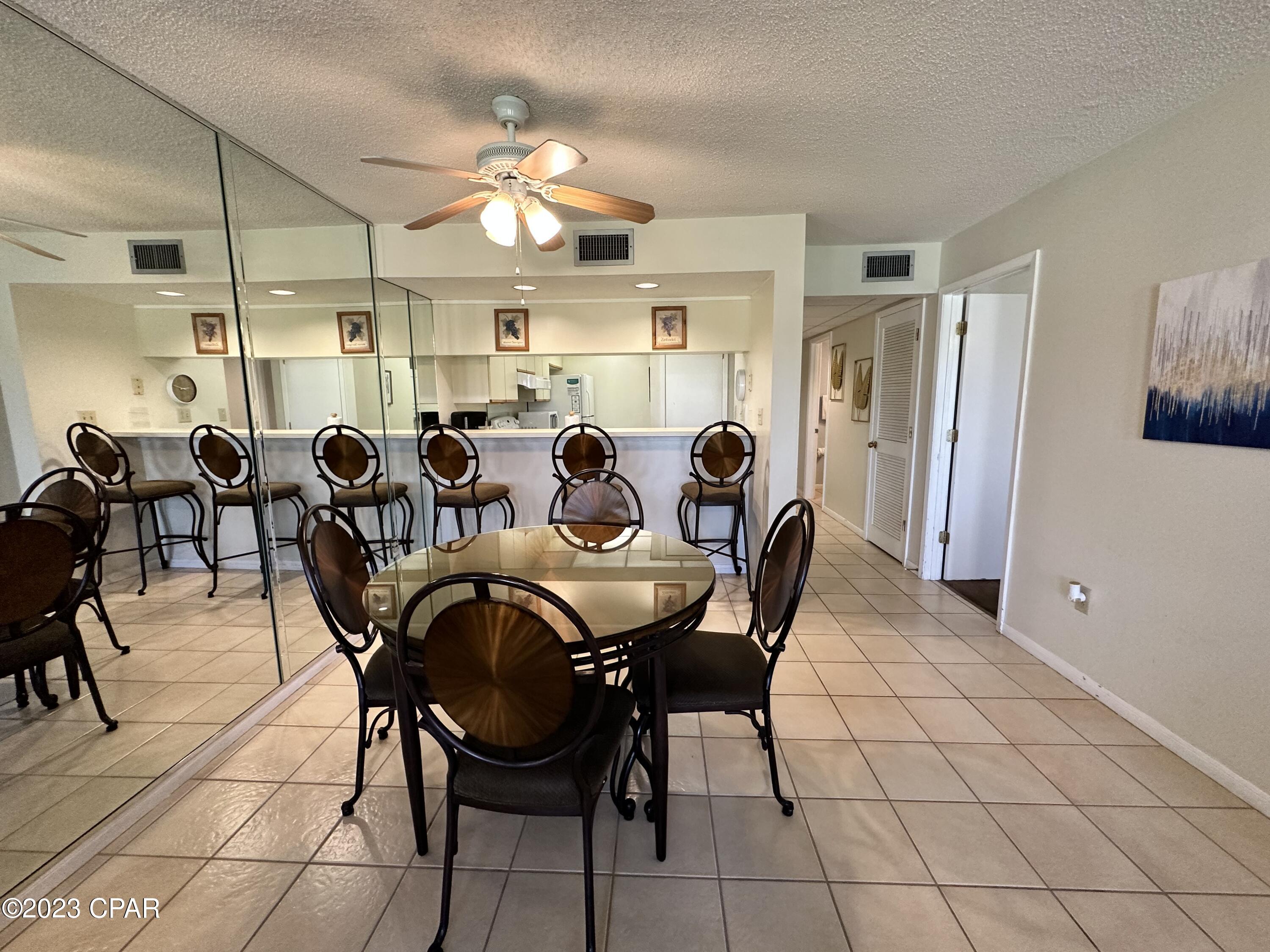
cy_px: 476
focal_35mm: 14
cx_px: 635
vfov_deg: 85.7
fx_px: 514
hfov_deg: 102.1
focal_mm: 2.22
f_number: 2.2
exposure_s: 1/120
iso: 320
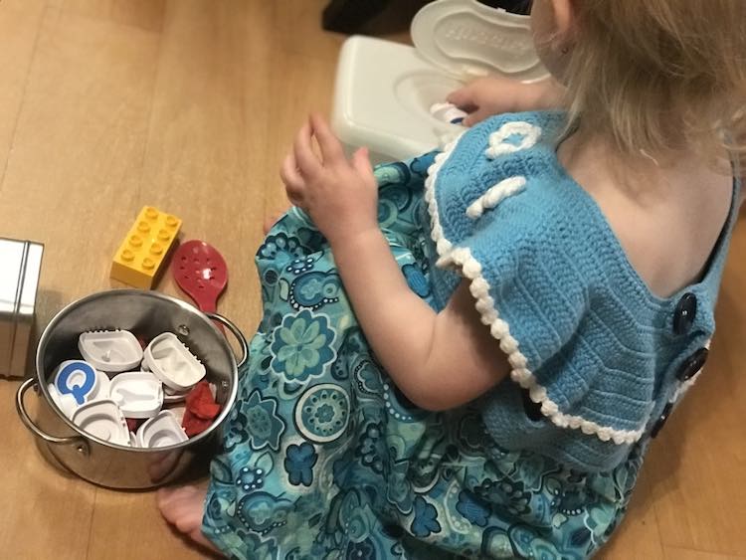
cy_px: 280
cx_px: 373
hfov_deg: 33.8
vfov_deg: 25.7
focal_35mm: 57
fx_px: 1229
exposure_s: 1/60
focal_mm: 6.6
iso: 1000
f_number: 2.8
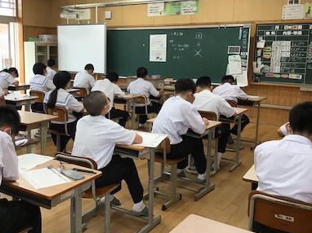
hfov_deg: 47.5
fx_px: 351
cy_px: 99
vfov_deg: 36.7
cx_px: 117
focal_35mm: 39
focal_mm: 3.3
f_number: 2.4
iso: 25
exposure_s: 1/30
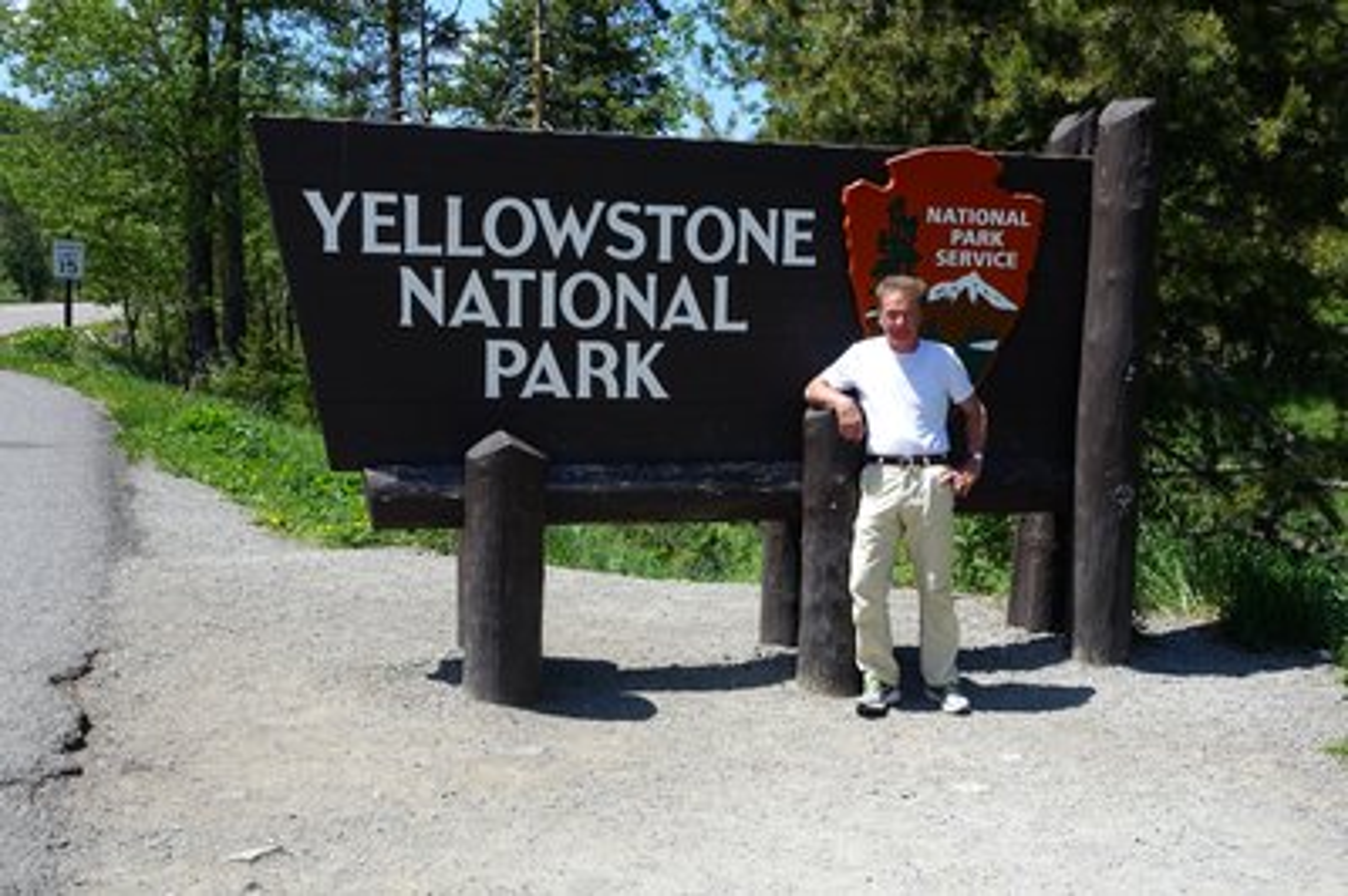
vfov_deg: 35.0
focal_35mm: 38
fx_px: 1422
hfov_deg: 50.7
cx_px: 674
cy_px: 448
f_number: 5.6
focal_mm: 13.92
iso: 125
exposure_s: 1/320
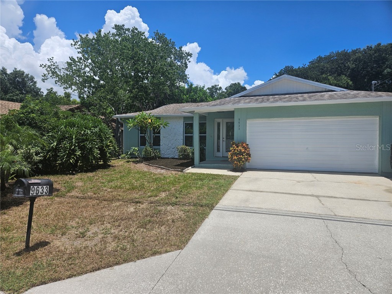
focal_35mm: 23
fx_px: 260
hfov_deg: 73.9
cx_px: 196
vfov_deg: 58.9
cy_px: 147
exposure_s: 1/3177
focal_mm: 5.4
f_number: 1.8
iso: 25
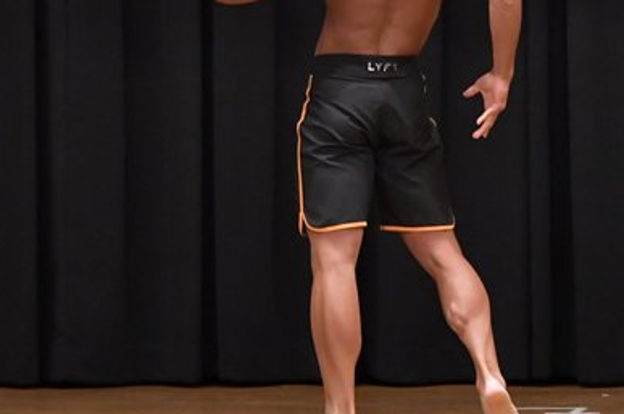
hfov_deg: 4.7
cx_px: 425
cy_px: 119
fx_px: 7530
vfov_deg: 3.2
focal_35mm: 435
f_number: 5.6
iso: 6400
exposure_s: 1/400
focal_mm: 145
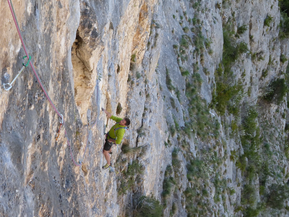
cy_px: 108
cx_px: 144
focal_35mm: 119
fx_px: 994
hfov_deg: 16.6
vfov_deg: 12.5
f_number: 5.3
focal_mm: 19.4
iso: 250
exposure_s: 1/160
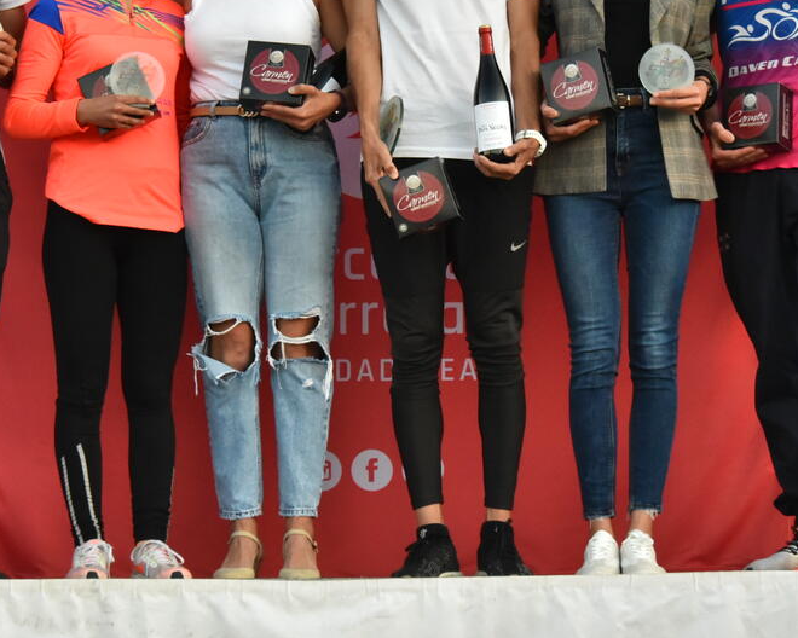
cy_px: 187
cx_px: 342
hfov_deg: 9.7
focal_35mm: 199
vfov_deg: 7.8
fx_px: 4700
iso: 5000
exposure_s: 1/250
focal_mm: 112
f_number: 9
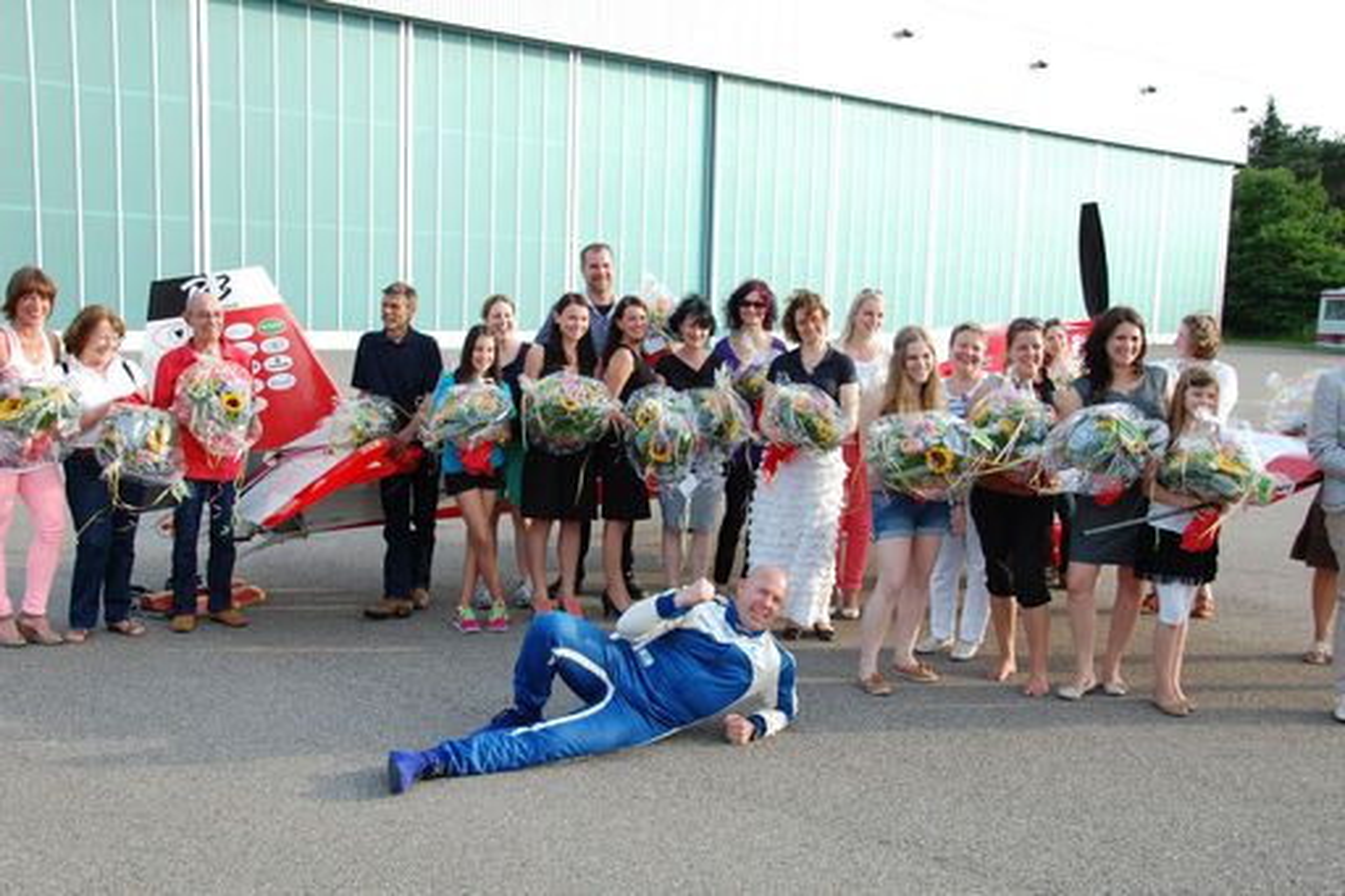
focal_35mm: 38
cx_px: 672
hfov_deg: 51.3
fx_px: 1401
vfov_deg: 35.5
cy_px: 448
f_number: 6.3
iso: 200
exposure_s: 1/160
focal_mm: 25
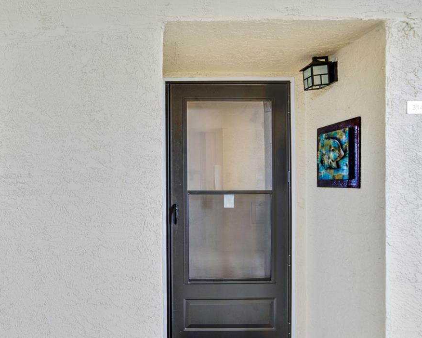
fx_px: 300
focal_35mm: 24
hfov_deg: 67.1
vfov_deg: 58.6
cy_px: 188
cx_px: 121
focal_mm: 14
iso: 100
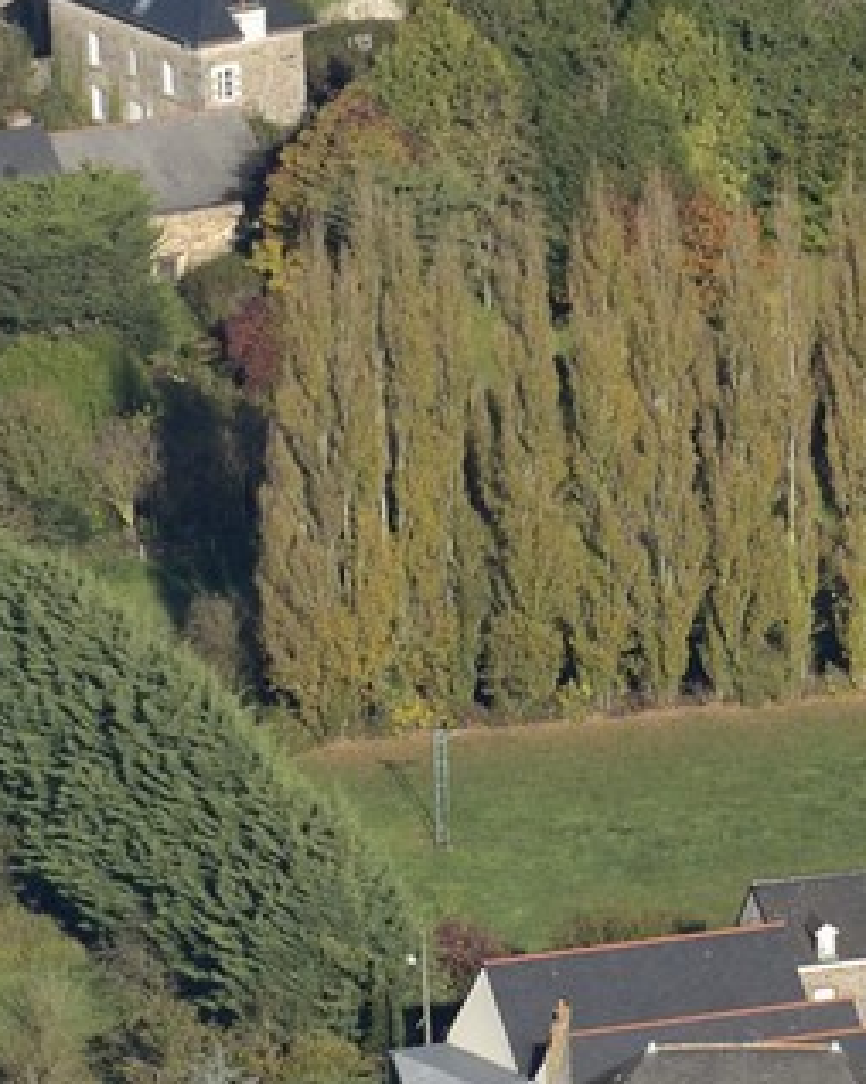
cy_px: 1456
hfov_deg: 1.6
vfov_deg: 2.0
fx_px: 30305
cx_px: 2595
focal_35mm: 945
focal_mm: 200
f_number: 9
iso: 400
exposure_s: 1/1000
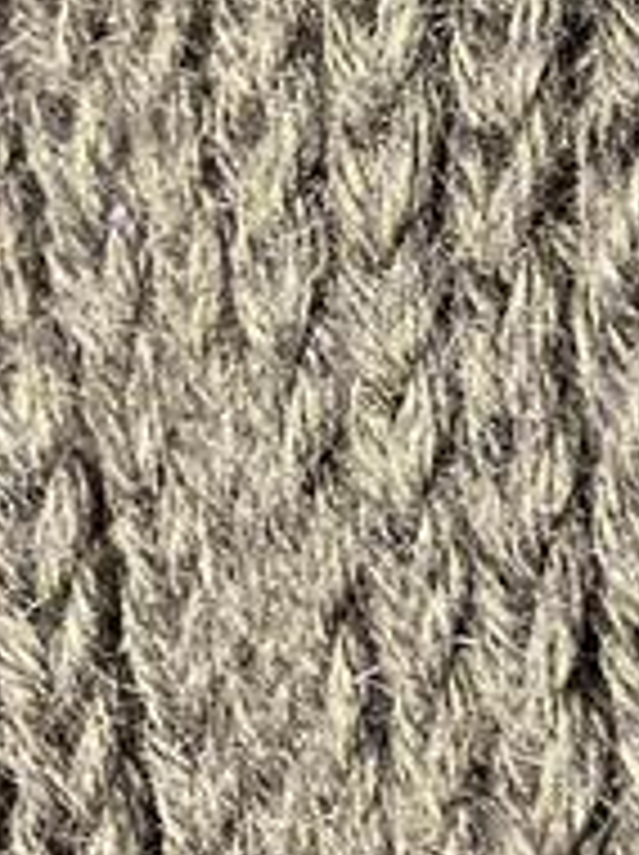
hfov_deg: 12.0
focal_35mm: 118
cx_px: 954
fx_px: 2911
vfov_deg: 15.3
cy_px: -459
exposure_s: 1/50
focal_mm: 3.99
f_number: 1.8
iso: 320
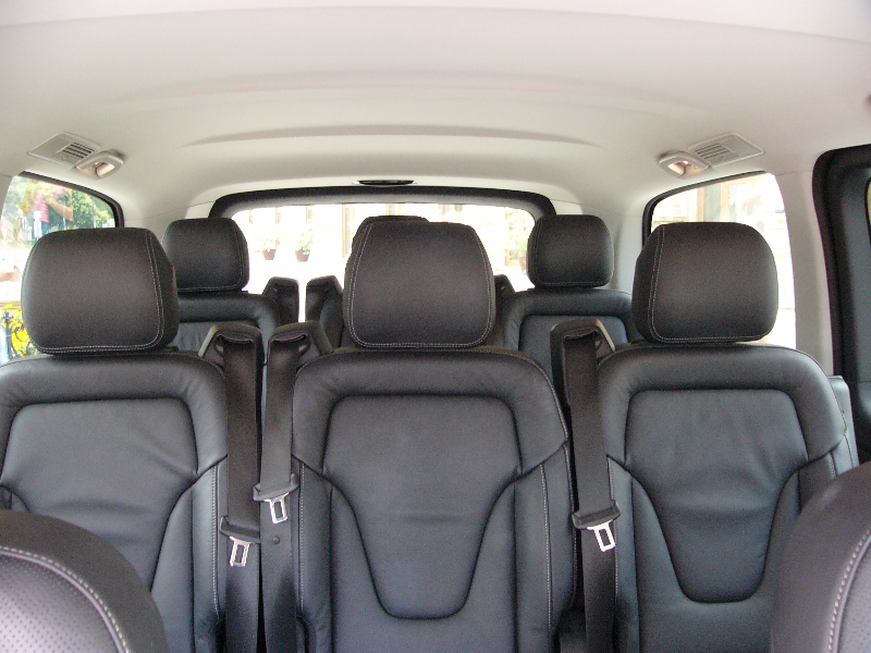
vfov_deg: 39.7
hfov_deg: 51.4
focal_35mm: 36
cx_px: 436
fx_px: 906
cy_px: 326
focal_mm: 6
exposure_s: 1/15
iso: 200
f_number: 2.8
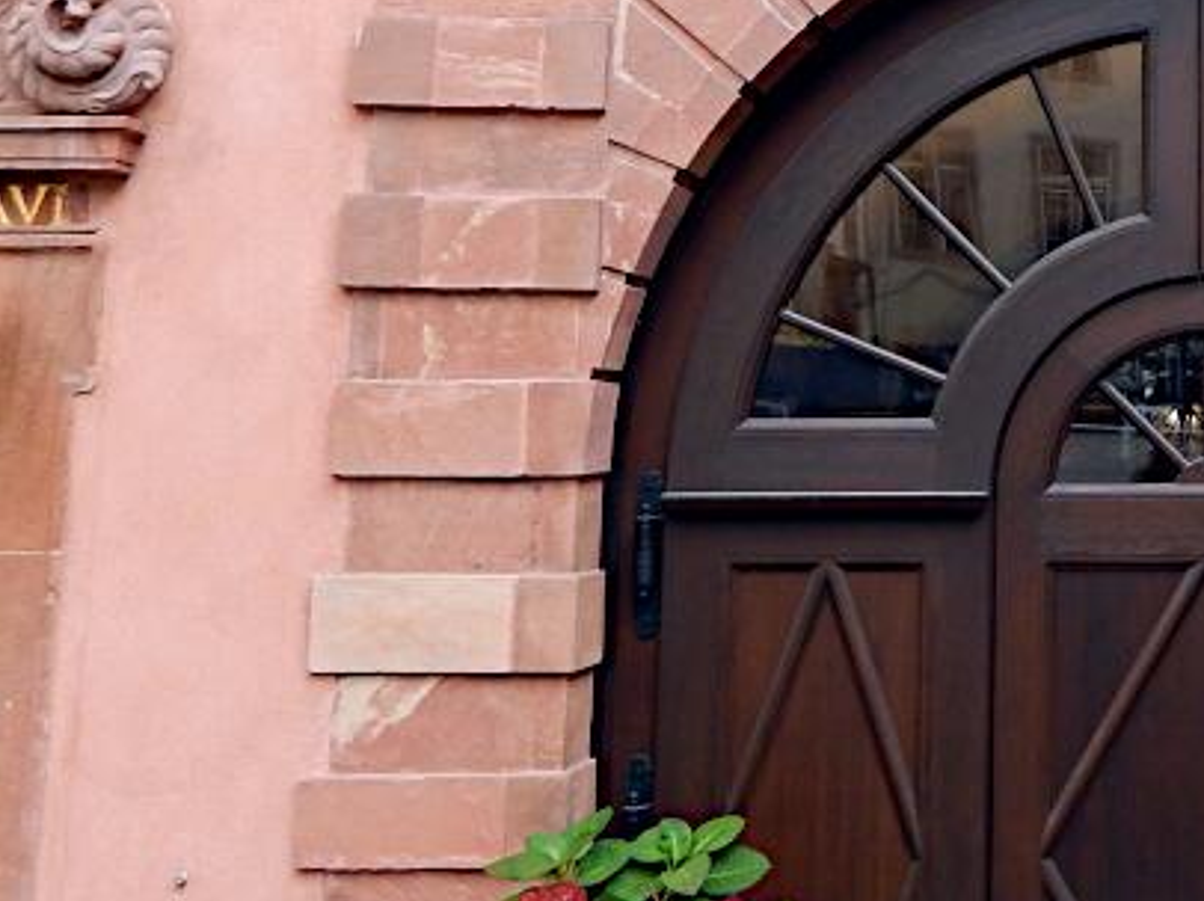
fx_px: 2364
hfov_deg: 27.0
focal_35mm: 68
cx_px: 1207
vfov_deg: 21.0
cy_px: 33
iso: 125
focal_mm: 4
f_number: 3
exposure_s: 1/200
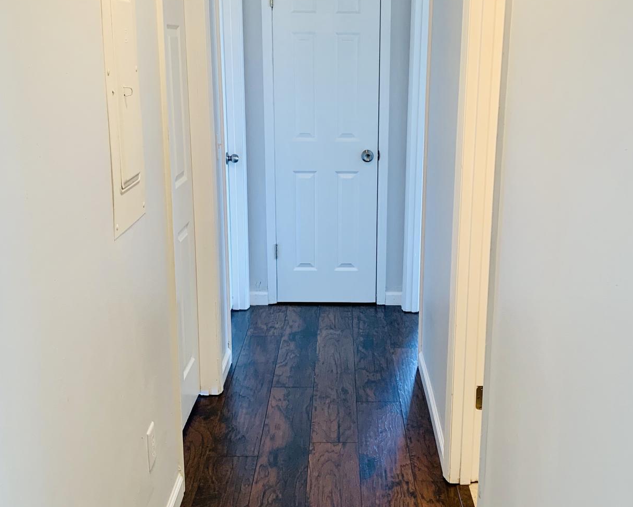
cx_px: 350
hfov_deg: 43.8
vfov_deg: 35.7
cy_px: 232
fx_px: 787
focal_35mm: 42
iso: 80
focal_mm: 4.25
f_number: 1.8
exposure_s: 1/60
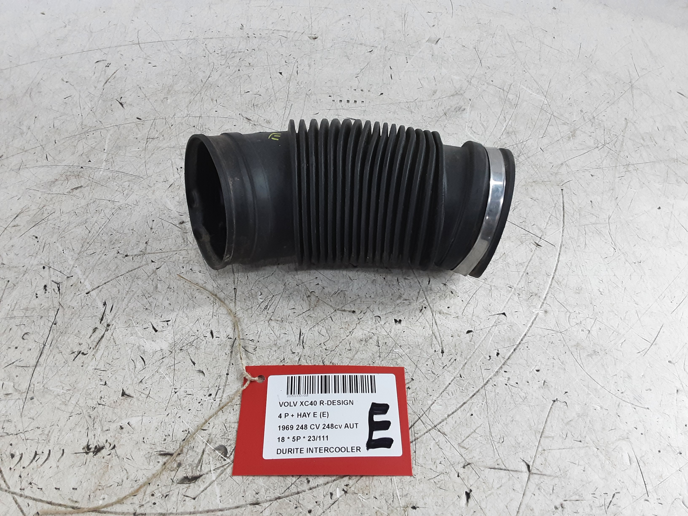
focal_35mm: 27
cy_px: 258
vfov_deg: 51.4
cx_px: 344
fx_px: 537
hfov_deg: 65.3
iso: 160
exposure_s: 1/50
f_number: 1.9
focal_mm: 2.91
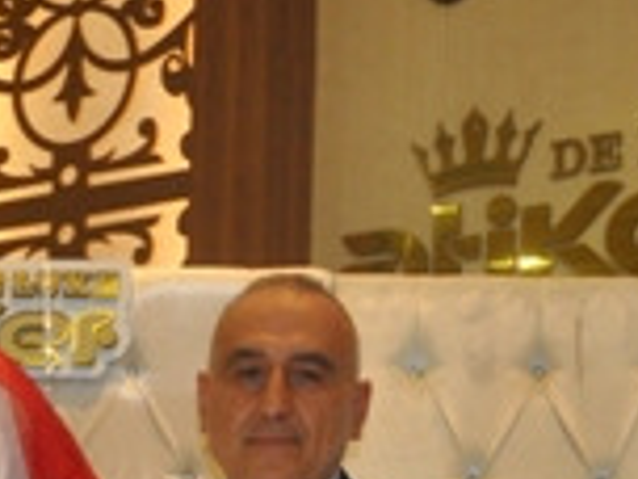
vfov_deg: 10.8
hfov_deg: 14.5
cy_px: 687
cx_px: -76
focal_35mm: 133
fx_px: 2451
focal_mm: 22
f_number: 3.5
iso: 800
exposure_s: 1/60
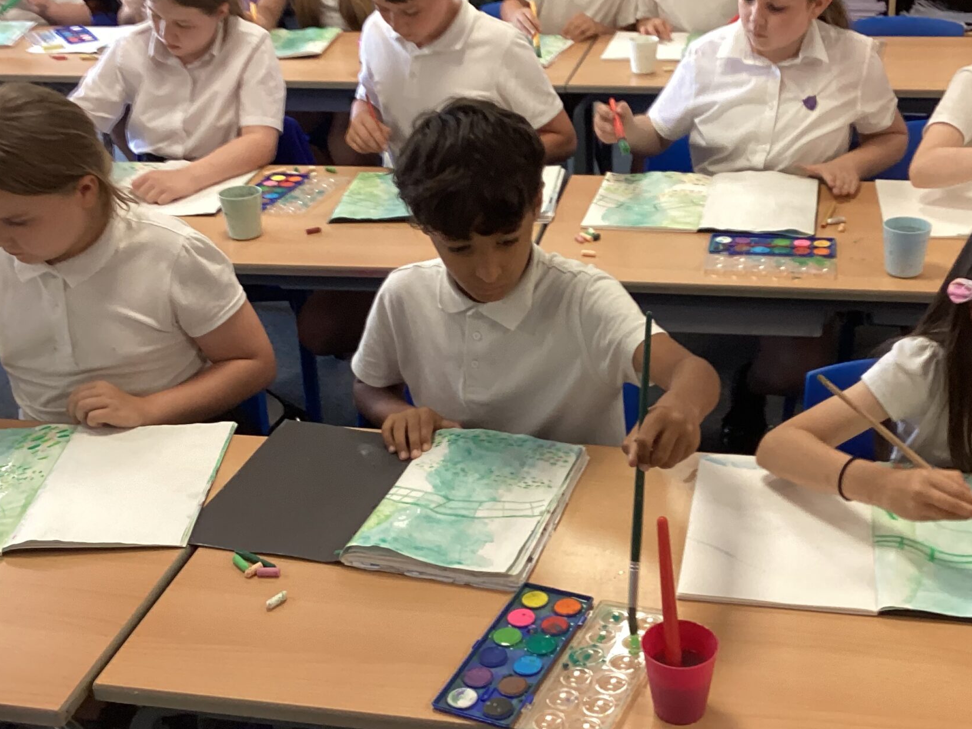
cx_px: 562
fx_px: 1348
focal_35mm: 48
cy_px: 334
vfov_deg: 30.3
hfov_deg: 39.6
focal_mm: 3.3
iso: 125
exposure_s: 1/50
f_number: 2.4
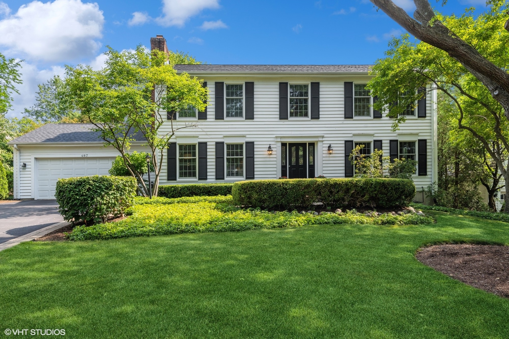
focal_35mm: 23
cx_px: 254
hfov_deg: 76.1
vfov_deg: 55.1
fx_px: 325
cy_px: 170
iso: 200
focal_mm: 23
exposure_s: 1/250
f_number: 9.5
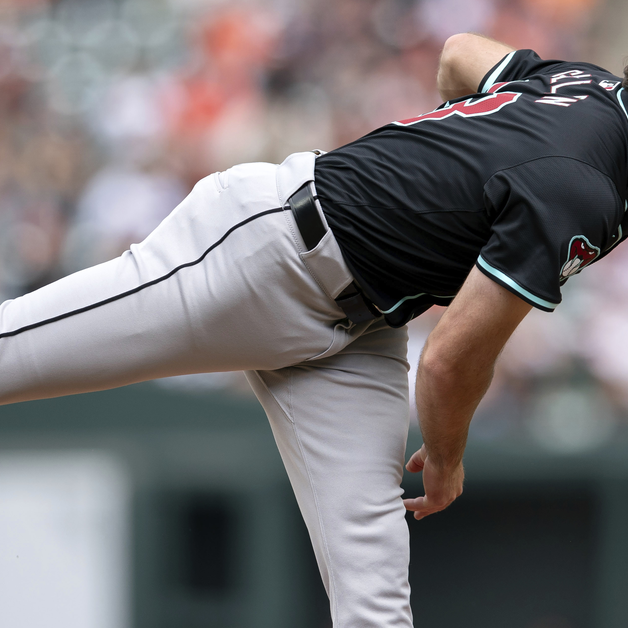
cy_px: 436
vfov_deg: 2.1
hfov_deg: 2.1
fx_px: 16790
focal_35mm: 818
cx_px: 332
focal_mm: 400
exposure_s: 1/2000
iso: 320
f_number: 3.2
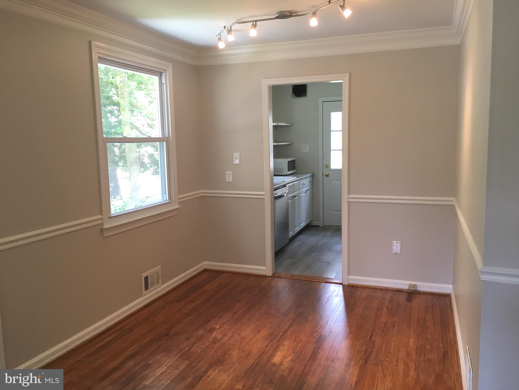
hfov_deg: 61.7
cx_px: 260
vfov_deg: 48.2
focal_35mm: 29
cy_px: 195
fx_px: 435
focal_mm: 4.15
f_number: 2.2
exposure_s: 1/30
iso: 40
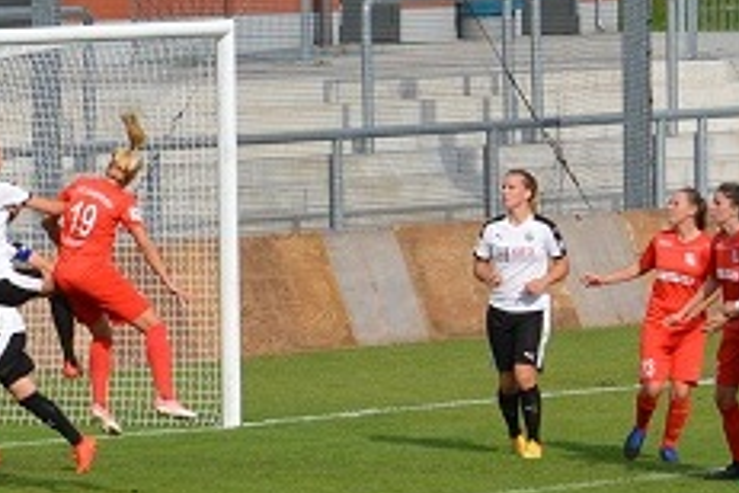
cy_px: 379
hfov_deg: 8.8
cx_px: 54
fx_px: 4762
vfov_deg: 5.9
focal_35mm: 232
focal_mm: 80
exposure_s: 1/2000
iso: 400
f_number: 7.1
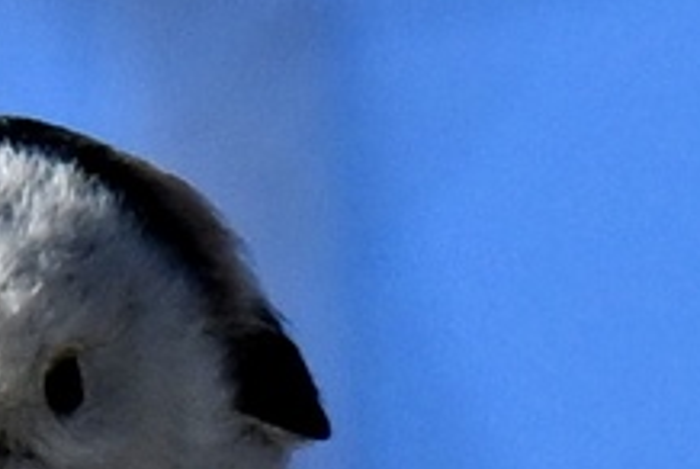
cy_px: 447
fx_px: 38512
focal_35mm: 1978
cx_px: -48
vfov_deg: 0.7
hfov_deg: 1.0
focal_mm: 300
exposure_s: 1/2500
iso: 400
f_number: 6
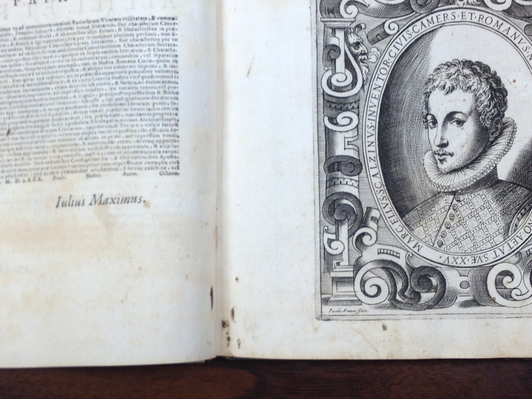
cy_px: 190
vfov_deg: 22.2
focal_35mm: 66
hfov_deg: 29.4
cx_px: 263
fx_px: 1014
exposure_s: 1/30
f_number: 2.4
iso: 50
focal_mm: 4.28
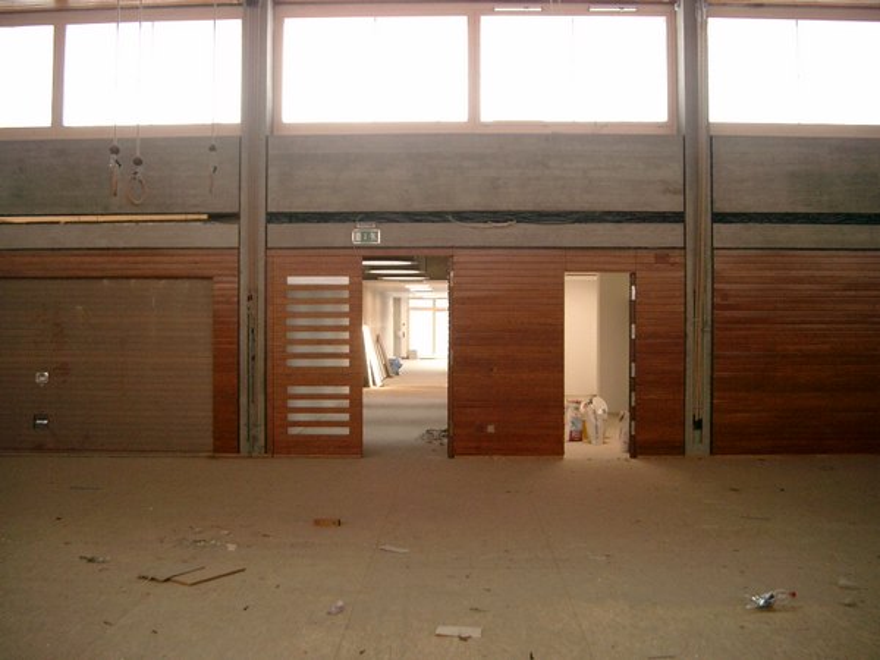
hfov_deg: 50.1
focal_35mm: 37
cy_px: 330
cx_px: 440
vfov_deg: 38.7
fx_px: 941
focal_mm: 7.6
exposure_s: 1/80
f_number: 2.6
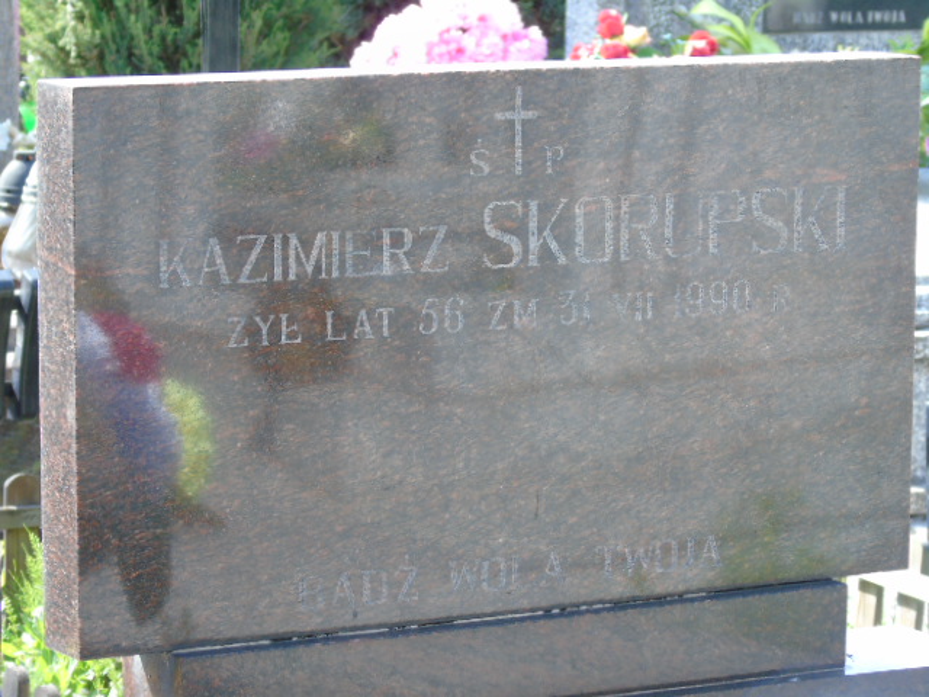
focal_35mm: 142
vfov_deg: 10.4
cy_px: 348
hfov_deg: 13.9
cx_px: 464
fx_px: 3811
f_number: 4.7
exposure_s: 1/125
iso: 200
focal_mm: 25
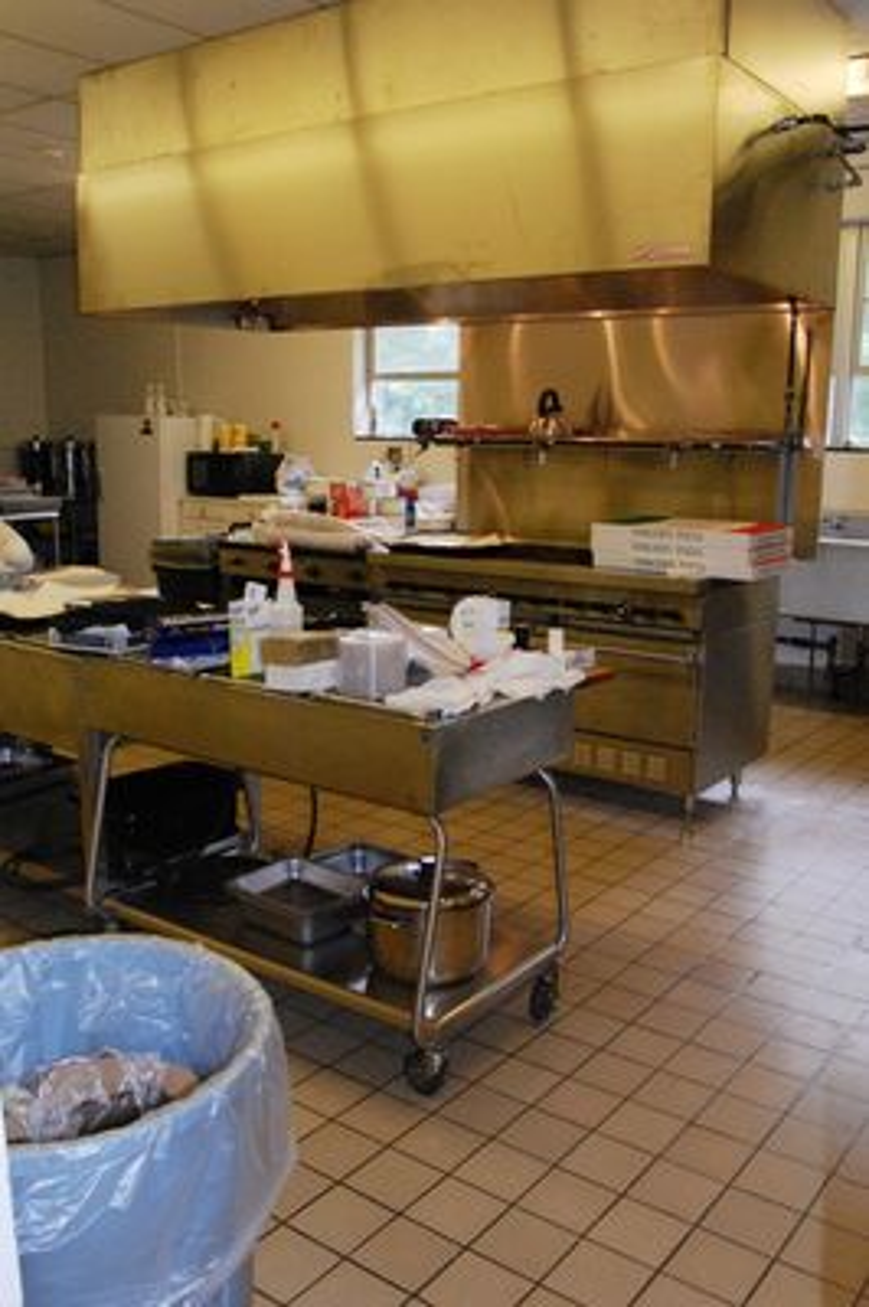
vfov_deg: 62.0
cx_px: 434
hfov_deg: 43.5
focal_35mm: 30
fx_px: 1088
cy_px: 654
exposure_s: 1/30
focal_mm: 20
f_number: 14
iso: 1600
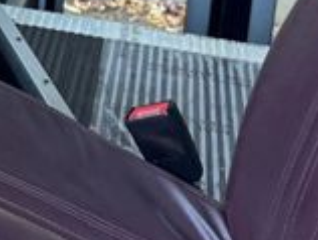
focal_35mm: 97
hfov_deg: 19.0
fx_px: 892
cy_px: -220
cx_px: -70
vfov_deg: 13.4
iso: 100
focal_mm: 6.76
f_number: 1.78
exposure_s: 1/121
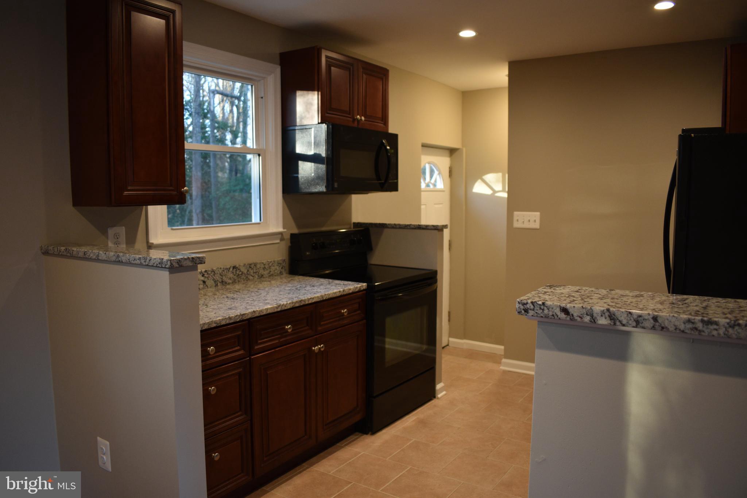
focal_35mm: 27
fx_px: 560
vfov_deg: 47.9
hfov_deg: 67.4
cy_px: 249
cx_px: 374
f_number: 4
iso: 450
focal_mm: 18
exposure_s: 1/60
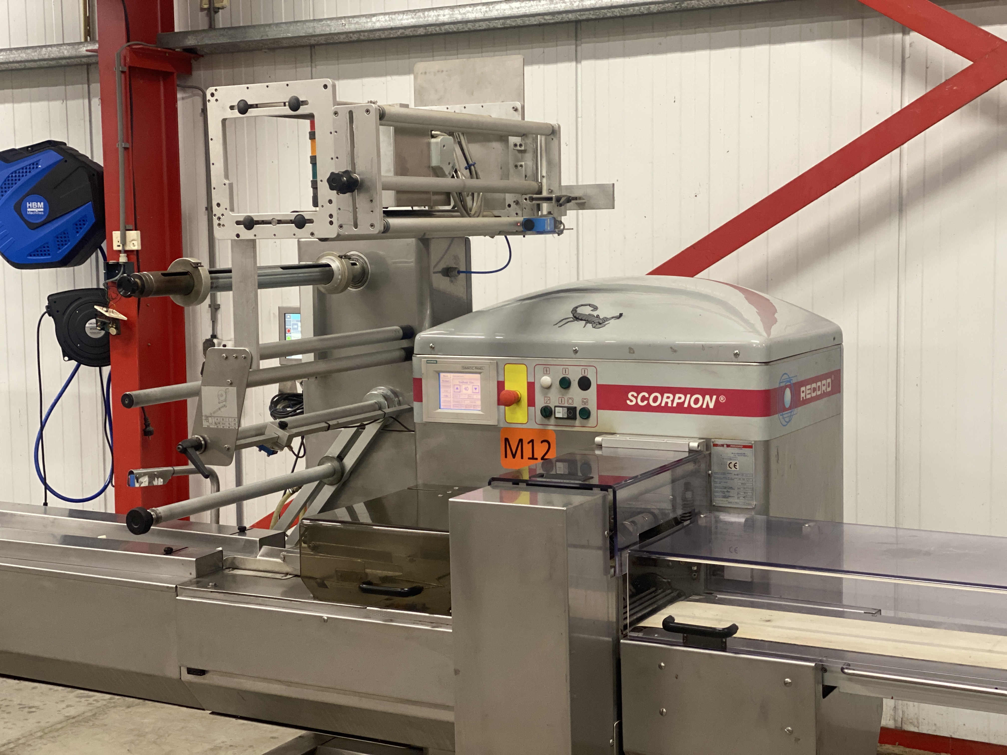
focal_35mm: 52
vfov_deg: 28.0
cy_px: 378
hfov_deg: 36.8
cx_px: 504
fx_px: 1513
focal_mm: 6
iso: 320
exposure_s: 1/33
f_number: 2
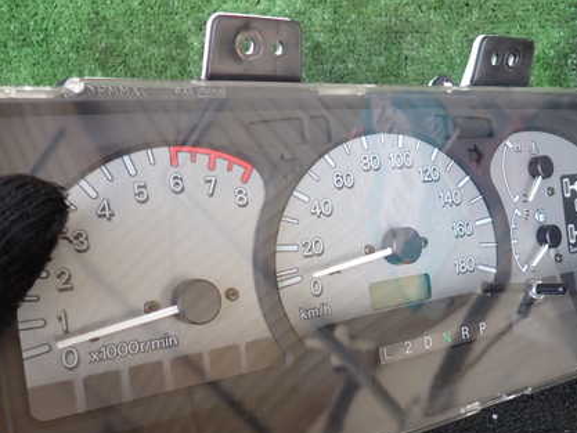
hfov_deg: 51.3
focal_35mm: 36
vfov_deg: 39.6
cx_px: 315
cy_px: 243
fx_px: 600
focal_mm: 4.5
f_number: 2
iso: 125
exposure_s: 1/60
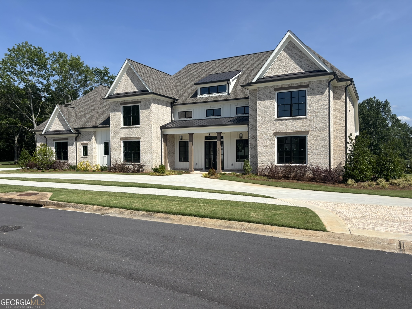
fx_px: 309
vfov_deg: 53.1
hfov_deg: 67.3
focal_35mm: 26
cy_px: 154
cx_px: 206
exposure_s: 1/4255
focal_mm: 5.96
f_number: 1.6
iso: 50
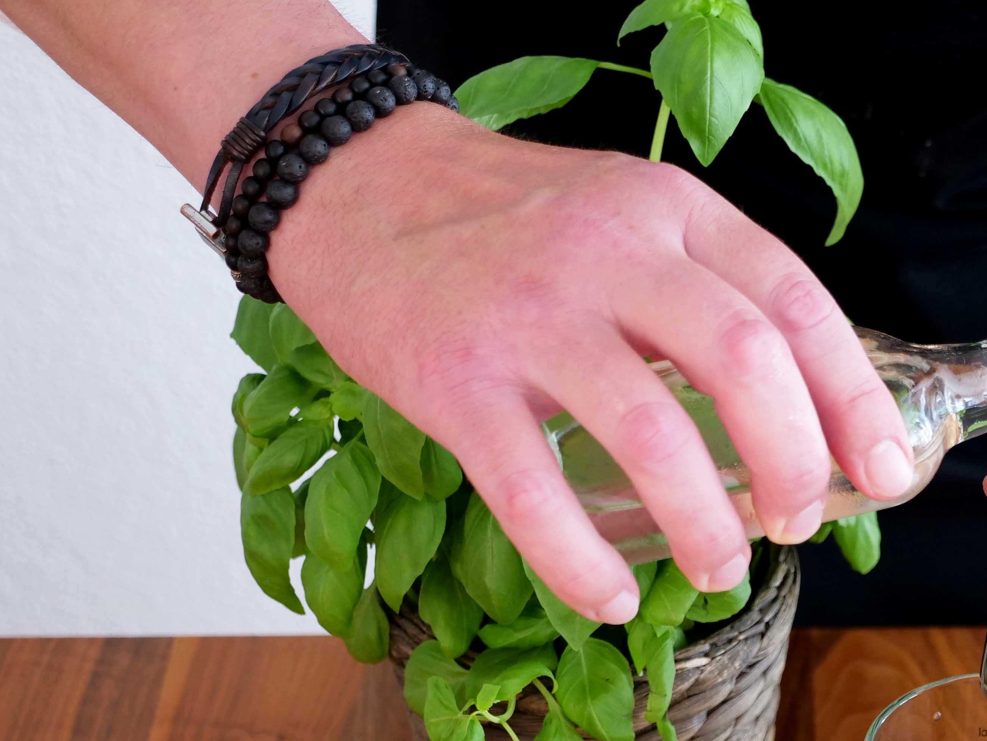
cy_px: 721
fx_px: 2937
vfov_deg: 14.2
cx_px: 797
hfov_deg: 18.9
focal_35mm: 103
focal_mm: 26
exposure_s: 1/60
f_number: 2.8
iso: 400
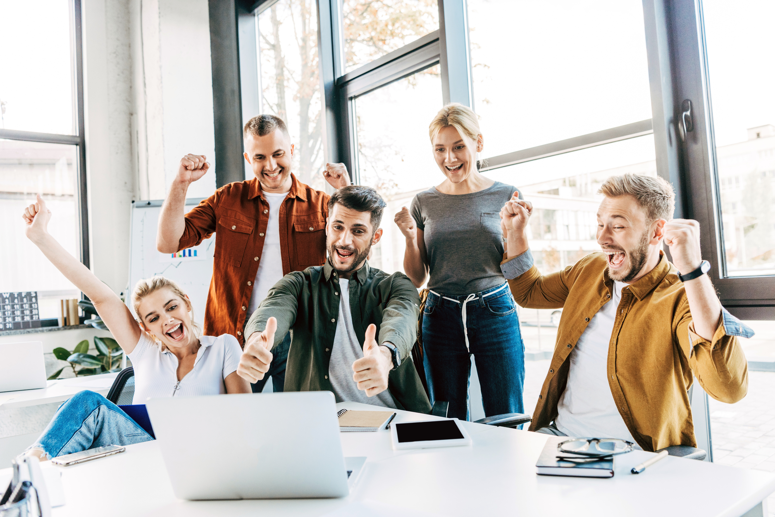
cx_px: 388
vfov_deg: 42.4
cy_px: 258
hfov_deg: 60.3
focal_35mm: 31
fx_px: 668
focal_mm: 31
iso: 400
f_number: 3.5
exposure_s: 1/250
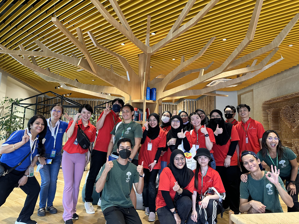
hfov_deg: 71.6
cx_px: 150
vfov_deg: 56.8
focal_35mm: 24
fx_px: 207
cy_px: 112
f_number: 1.78
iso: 320
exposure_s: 1/50
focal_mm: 6.86
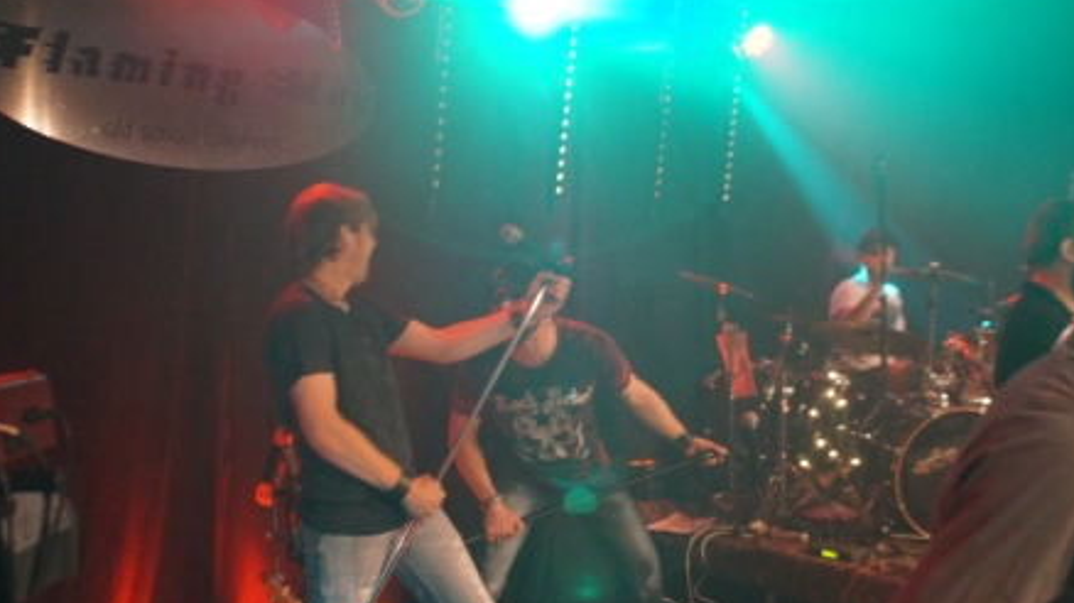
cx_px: 537
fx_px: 1281
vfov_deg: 26.5
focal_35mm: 45
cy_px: 314
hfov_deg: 45.5
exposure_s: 1/50
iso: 3200
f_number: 3.5
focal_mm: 28
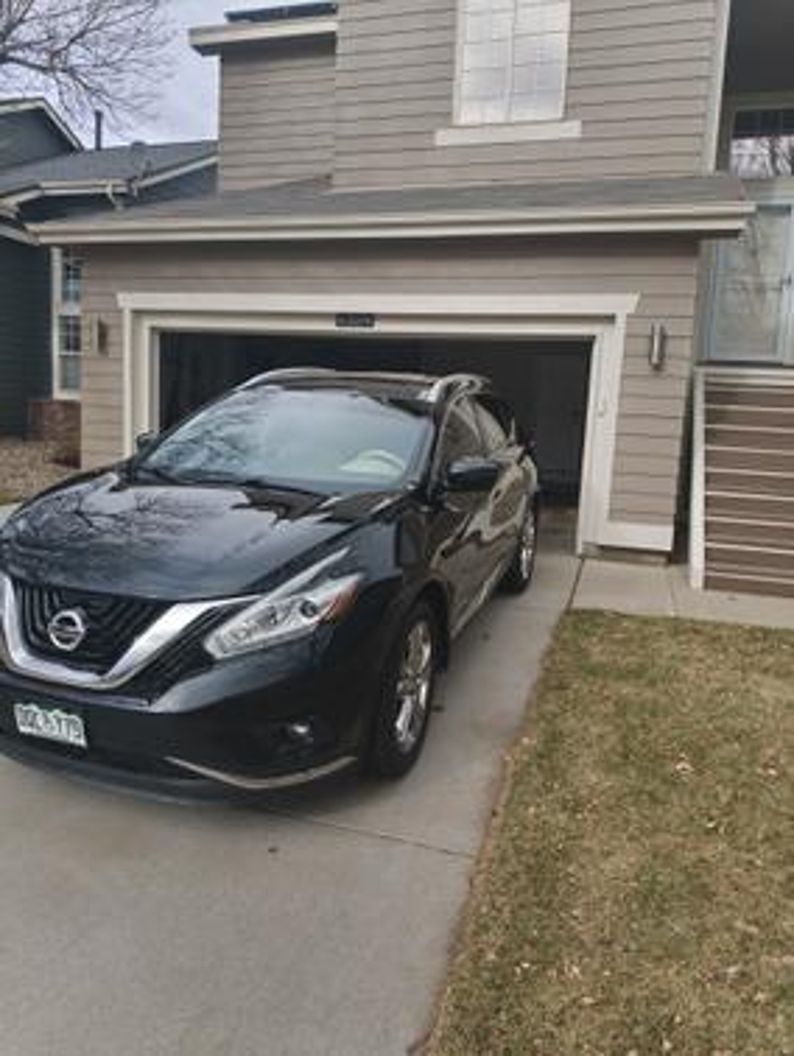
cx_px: 397
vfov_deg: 73.9
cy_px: 528
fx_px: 703
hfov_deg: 58.9
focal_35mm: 23
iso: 80
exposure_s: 1/635
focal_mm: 6.75
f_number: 1.5
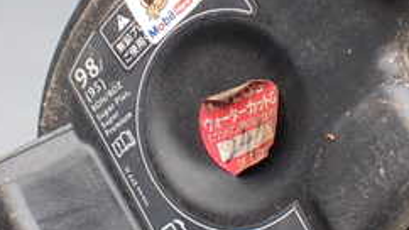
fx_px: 878
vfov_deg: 14.9
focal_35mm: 81
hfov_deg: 26.2
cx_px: 199
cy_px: 105
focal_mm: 5.4
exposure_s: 1/160
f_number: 2.3
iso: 100
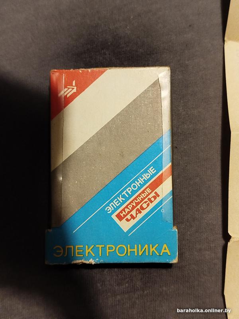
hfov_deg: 30.3
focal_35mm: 48
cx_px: 120
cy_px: 160
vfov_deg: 39.7
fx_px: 442
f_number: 1.7
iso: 640
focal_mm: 5.31
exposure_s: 1/33
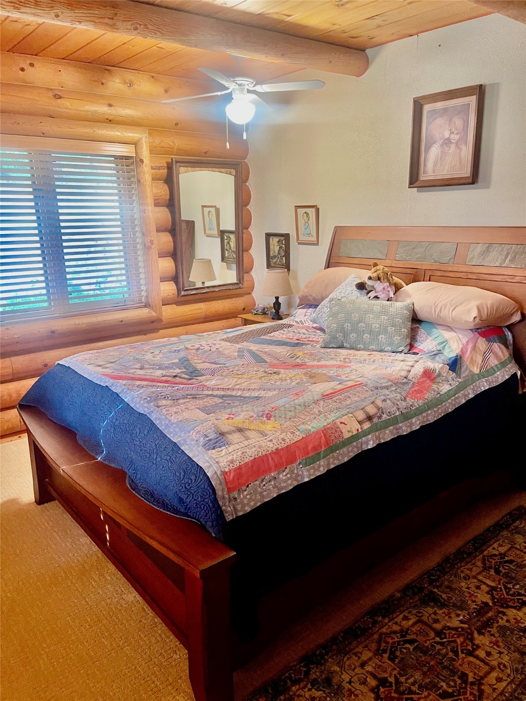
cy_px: 350
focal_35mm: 25
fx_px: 507
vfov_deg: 69.4
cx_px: 263
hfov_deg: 54.9
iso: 320
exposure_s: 1/60
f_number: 1.6
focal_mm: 5.1
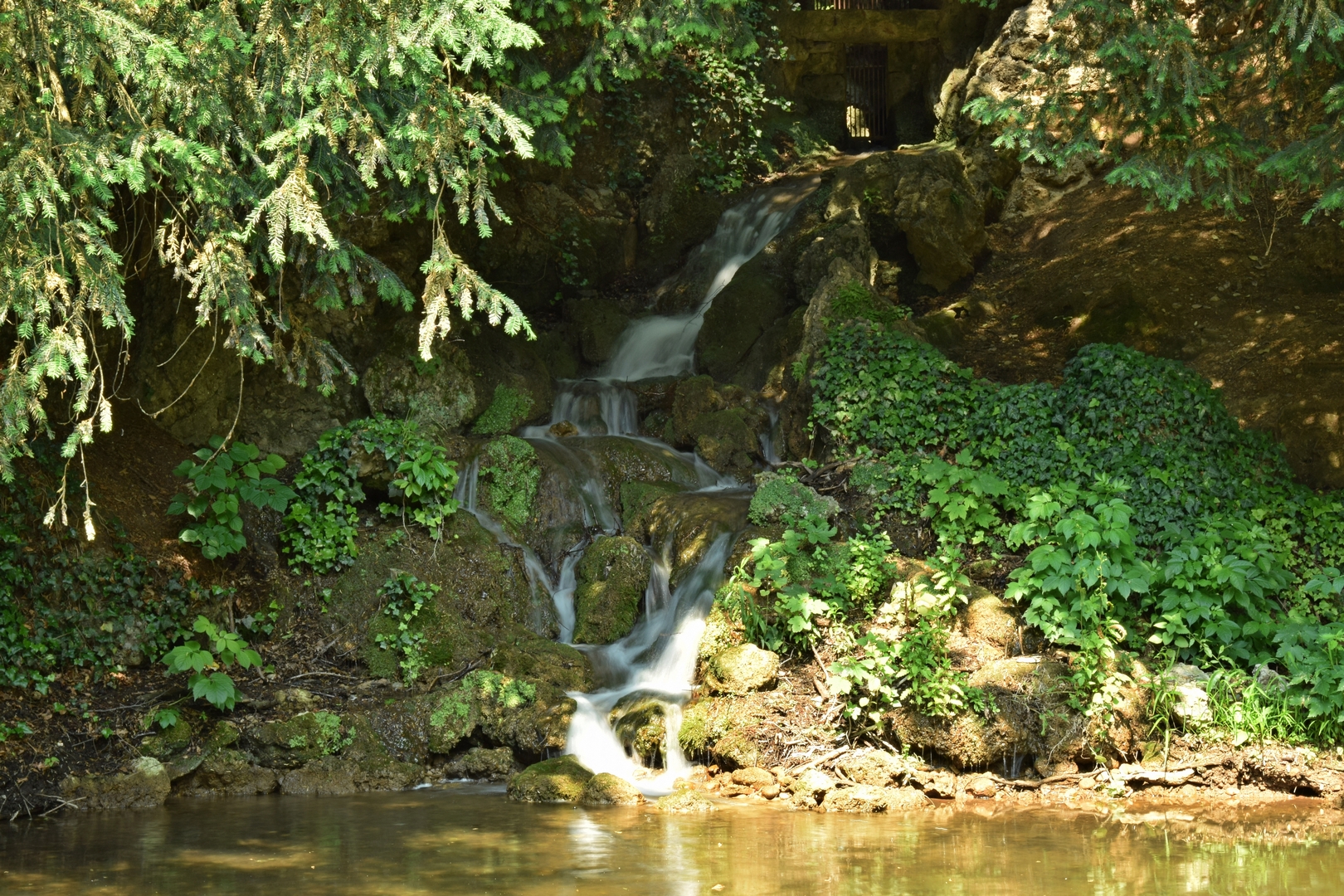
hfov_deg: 29.9
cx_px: 672
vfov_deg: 20.2
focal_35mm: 68
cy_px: 448
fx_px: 2520
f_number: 20
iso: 100
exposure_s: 1/3
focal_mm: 45
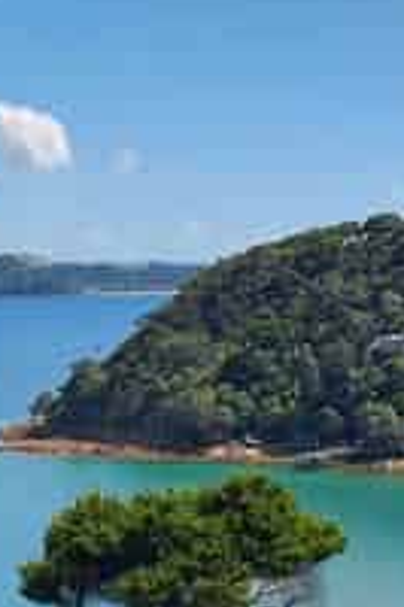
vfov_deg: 22.7
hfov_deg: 14.9
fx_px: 1501
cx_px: -67
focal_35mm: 89
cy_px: 436
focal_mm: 4.3
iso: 50
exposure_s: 1/1756
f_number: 2.4
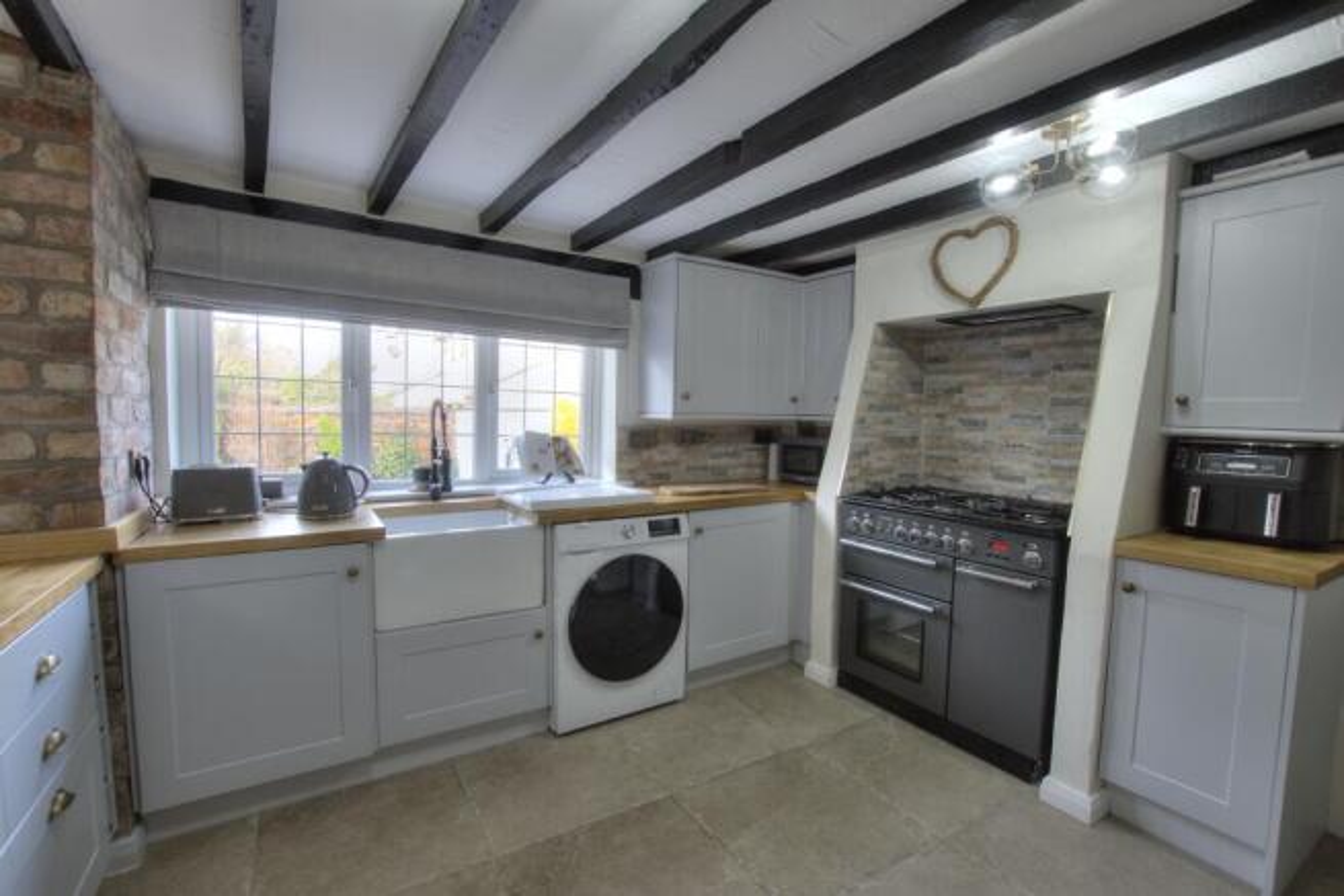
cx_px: 672
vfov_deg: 77.4
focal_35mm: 15
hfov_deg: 100.4
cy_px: 448
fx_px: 560
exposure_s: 1/10
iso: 400
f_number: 8
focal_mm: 10
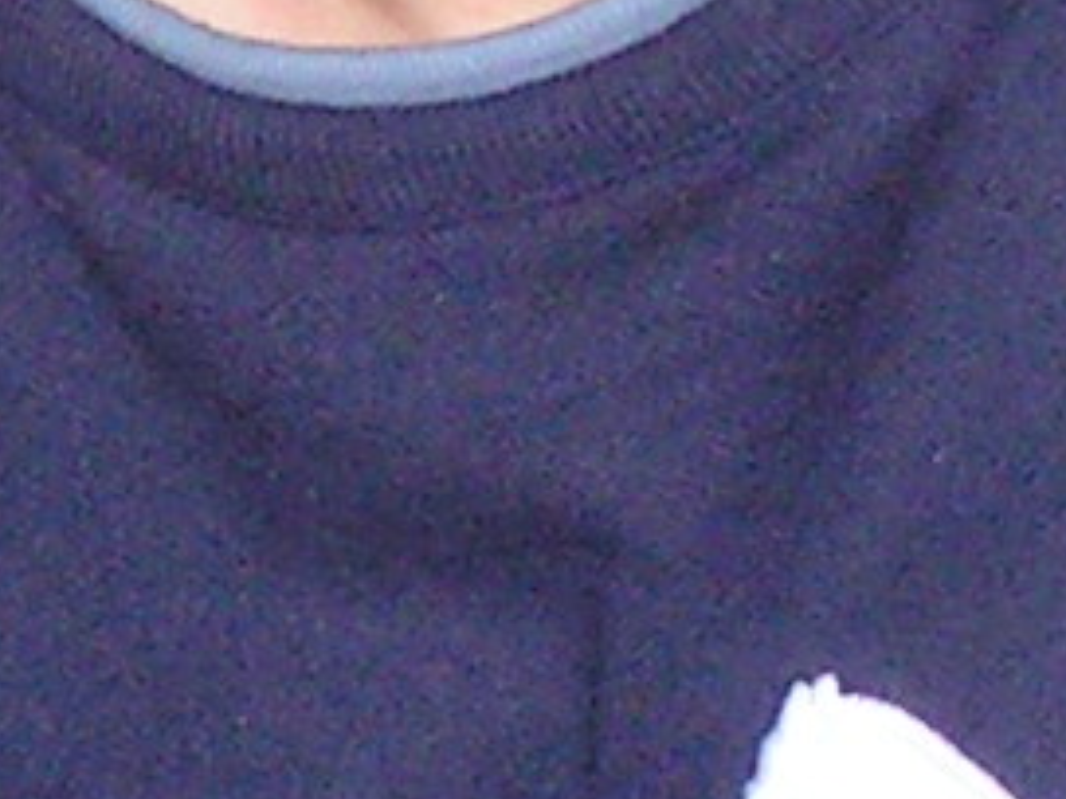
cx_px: -219
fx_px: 18569
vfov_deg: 2.5
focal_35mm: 603
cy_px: -728
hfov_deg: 3.3
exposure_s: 1/80
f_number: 3.3
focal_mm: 13.4
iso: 200
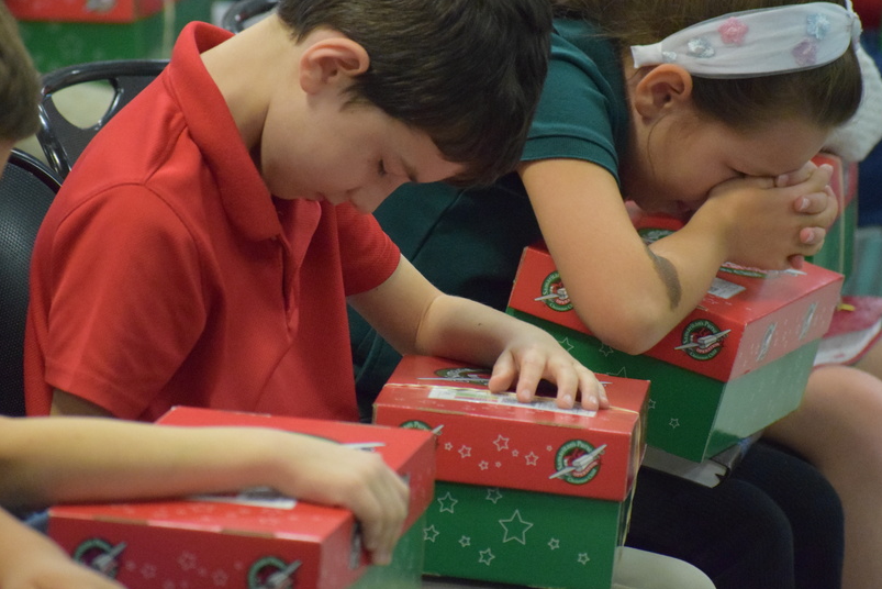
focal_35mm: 325
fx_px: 7965
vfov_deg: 4.2
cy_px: 240
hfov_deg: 6.3
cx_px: 421
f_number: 5
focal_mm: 170
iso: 6400
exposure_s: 1/200
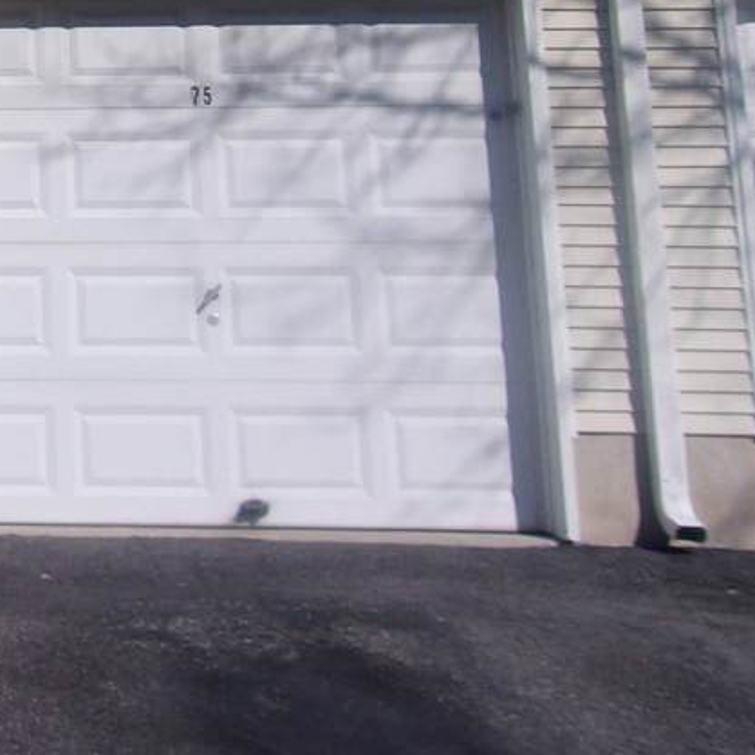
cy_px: -52
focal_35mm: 73
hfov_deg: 21.3
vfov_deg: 22.5
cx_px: -244
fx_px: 1801
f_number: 10.4
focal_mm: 4.9
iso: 80
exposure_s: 1/210
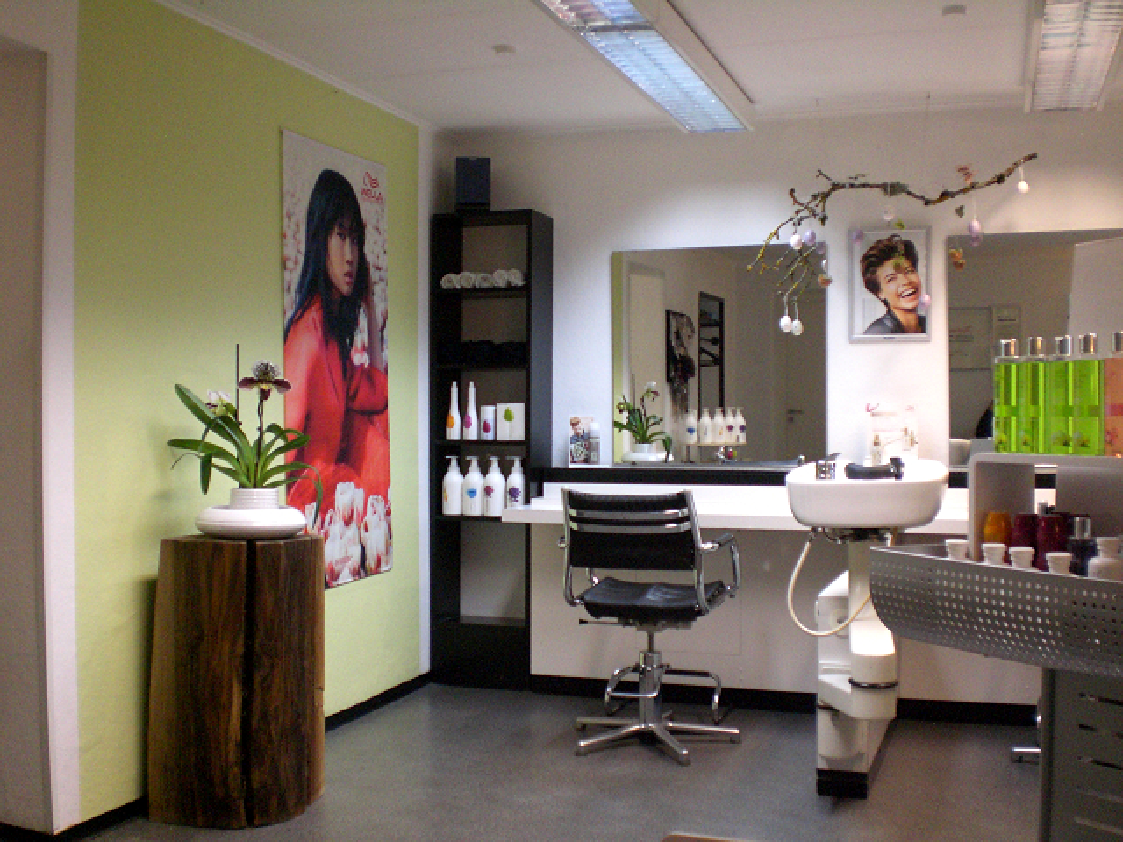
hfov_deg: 49.0
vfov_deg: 37.7
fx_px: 1233
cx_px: 562
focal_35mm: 38
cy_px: 421
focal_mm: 6.3
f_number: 3.1
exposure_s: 1/125
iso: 400
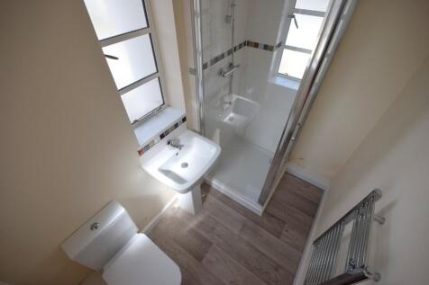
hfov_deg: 100.4
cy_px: 142
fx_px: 179
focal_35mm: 15
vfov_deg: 77.3
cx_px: 214
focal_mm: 10
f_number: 8
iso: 360
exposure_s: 1/250
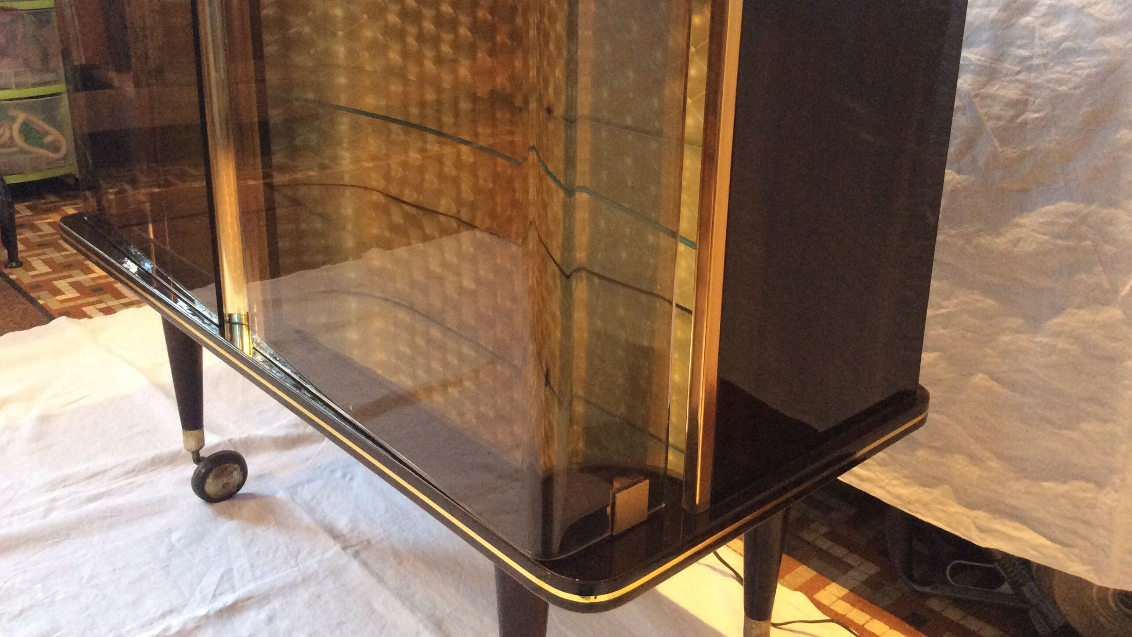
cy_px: 215
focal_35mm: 35
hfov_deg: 56.6
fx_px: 1051
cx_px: 566
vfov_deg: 33.4
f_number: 2.4
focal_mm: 3.3
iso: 250
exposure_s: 1/25
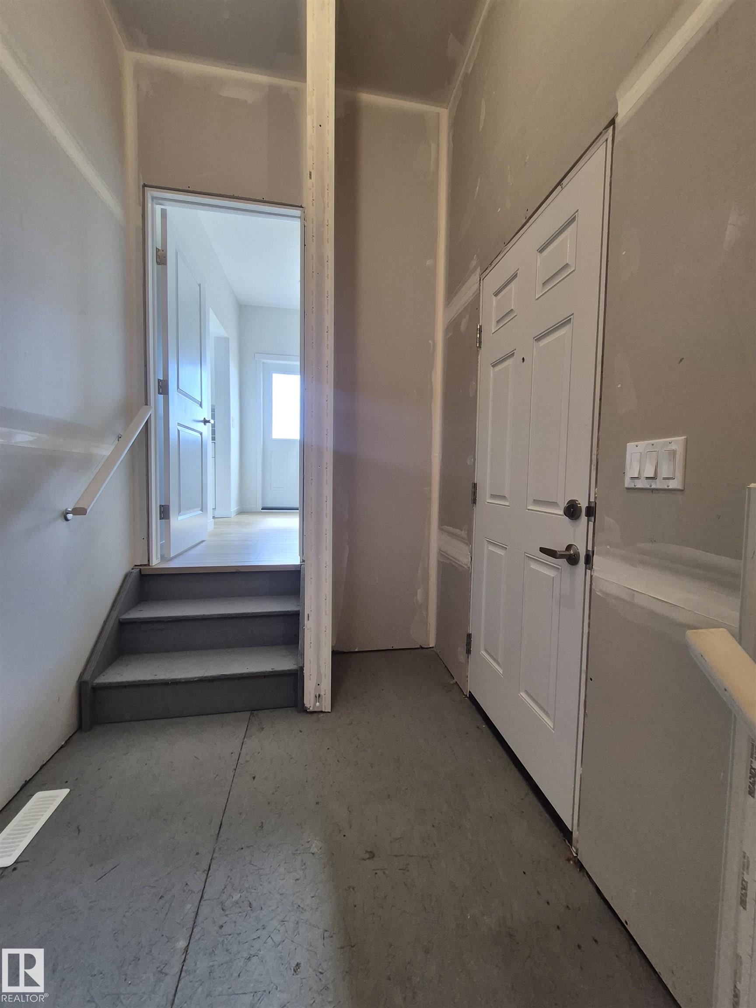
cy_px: 504
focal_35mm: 13
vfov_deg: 106.2
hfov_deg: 89.9
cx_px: 378
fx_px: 379
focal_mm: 1.74
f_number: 2.2
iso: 125
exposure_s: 1/60
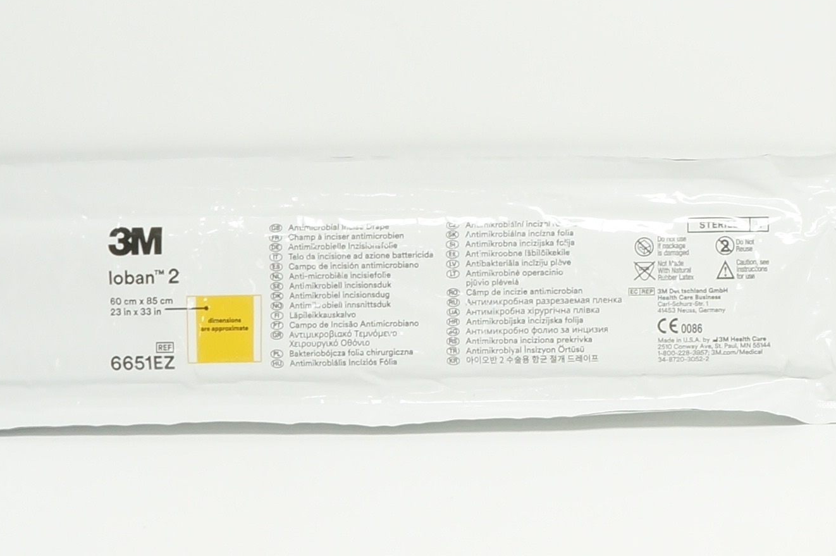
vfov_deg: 12.9
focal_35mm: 106
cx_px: 962
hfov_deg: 18.5
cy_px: 284
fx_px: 2456
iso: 400
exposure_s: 1/15
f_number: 11
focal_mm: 19
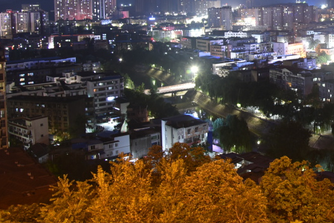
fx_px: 501
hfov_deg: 34.2
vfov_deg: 24.4
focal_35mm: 54
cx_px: 318
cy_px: 22
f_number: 4
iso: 320
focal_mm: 24
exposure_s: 5
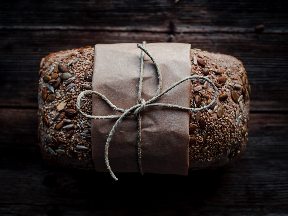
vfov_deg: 29.1
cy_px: 108
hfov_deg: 38.2
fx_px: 416
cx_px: 144
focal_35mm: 50
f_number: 2
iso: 200
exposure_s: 1/100
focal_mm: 25
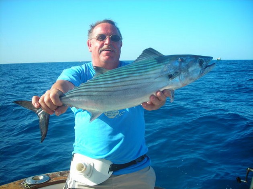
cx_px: 126
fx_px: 278
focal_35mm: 38
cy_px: 94
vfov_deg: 37.7
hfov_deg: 49.0
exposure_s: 1/428
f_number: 3.2
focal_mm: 6.3
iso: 50
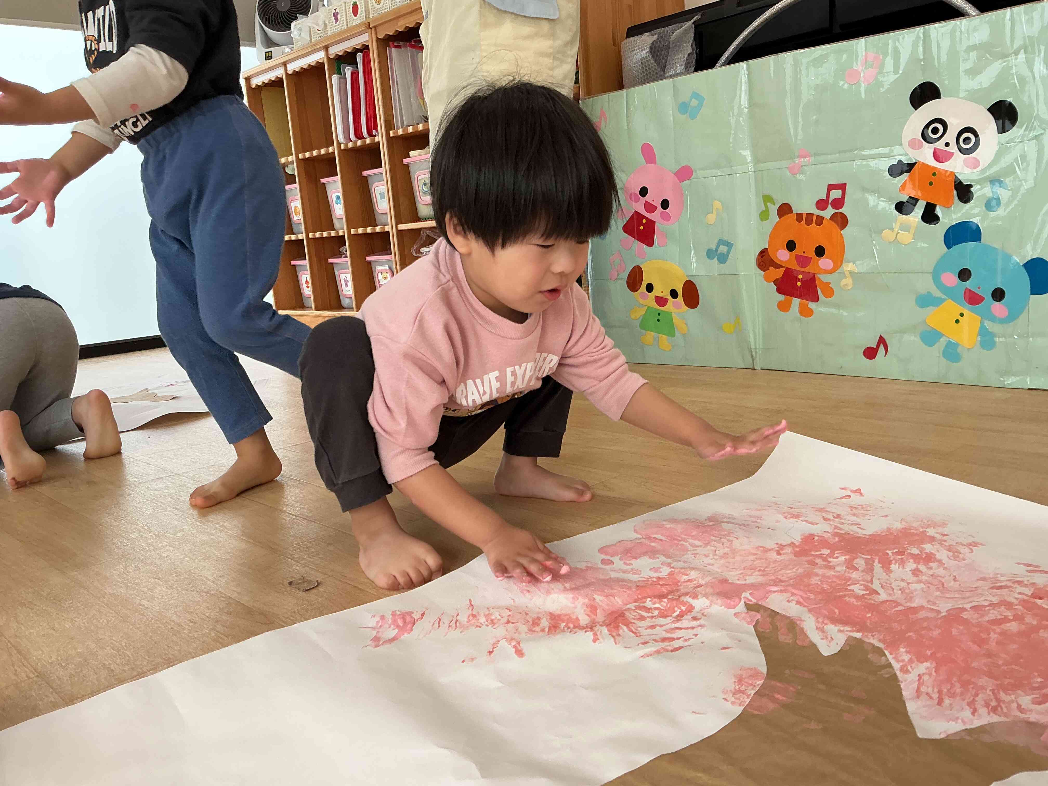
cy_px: 393
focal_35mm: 29
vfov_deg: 48.2
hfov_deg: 61.7
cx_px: 524
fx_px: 878
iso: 20
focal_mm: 3
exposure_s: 1/123
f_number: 1.8
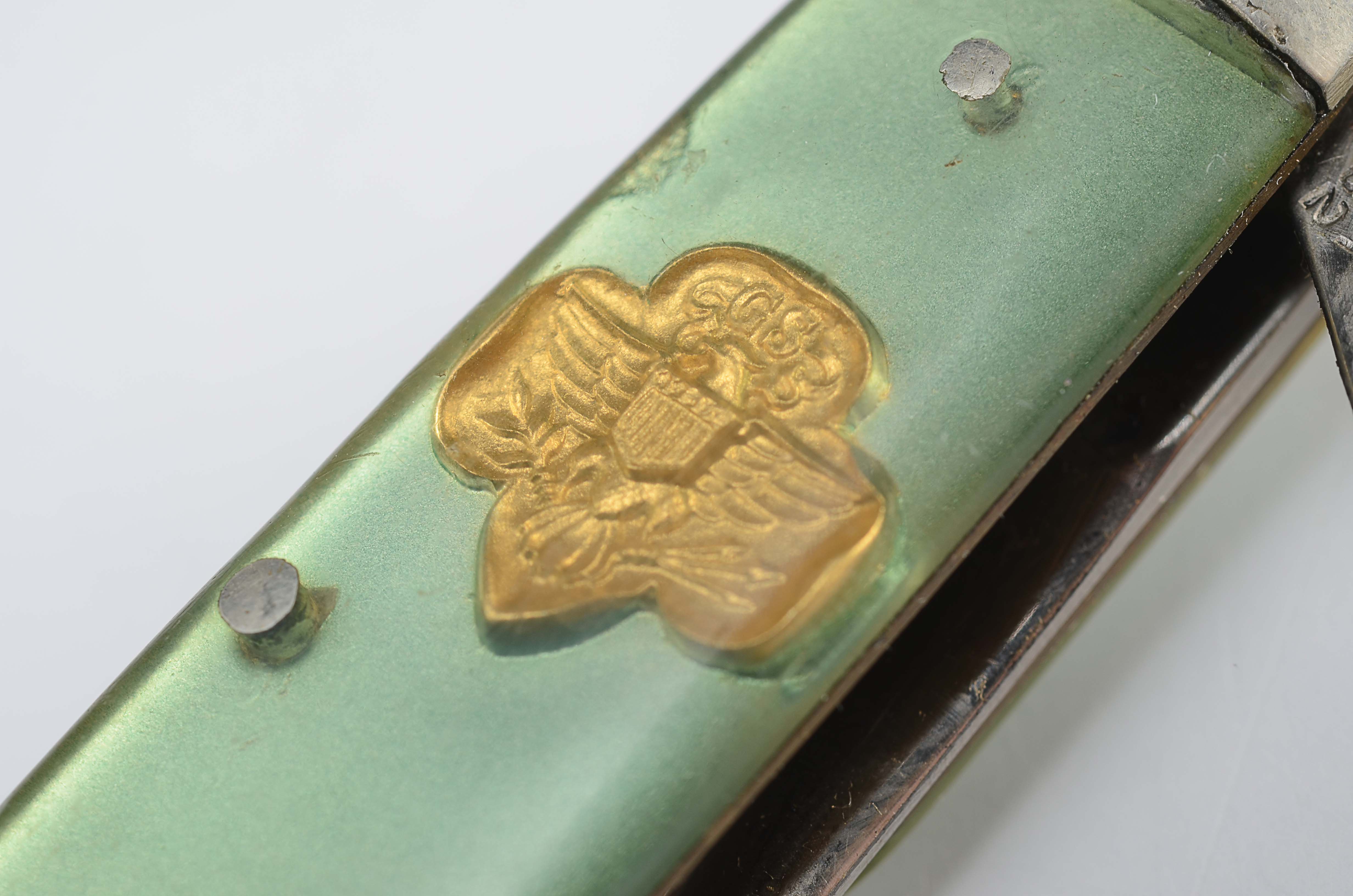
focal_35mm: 90
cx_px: 676
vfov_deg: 15.1
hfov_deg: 22.7
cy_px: 448
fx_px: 3375
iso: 100
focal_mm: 60
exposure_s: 1/80
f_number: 10
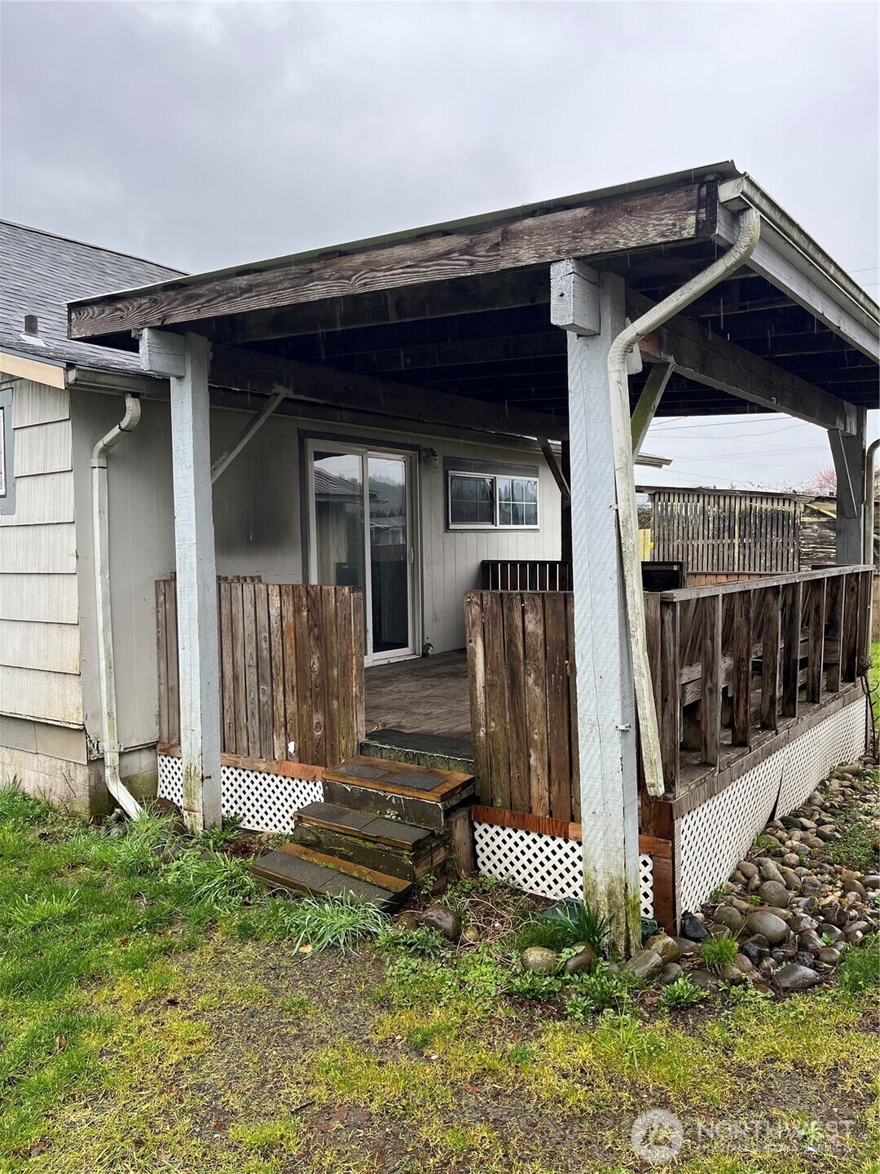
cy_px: 587
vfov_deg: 67.3
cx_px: 440
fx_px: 881
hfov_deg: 53.1
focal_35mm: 26
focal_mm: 5.1
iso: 50
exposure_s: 1/164
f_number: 1.6
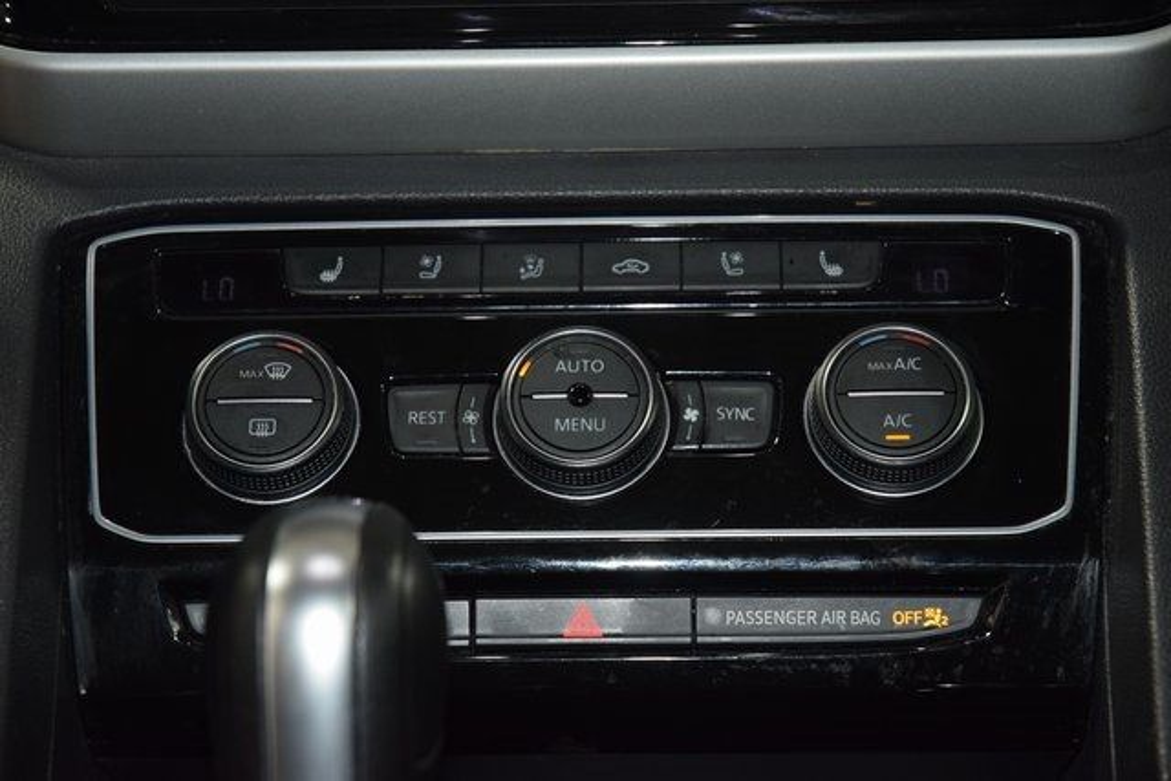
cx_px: 586
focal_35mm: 105
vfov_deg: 13.0
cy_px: 390
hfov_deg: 19.5
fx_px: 3416
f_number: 4.5
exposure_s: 1/40
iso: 1400
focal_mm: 70
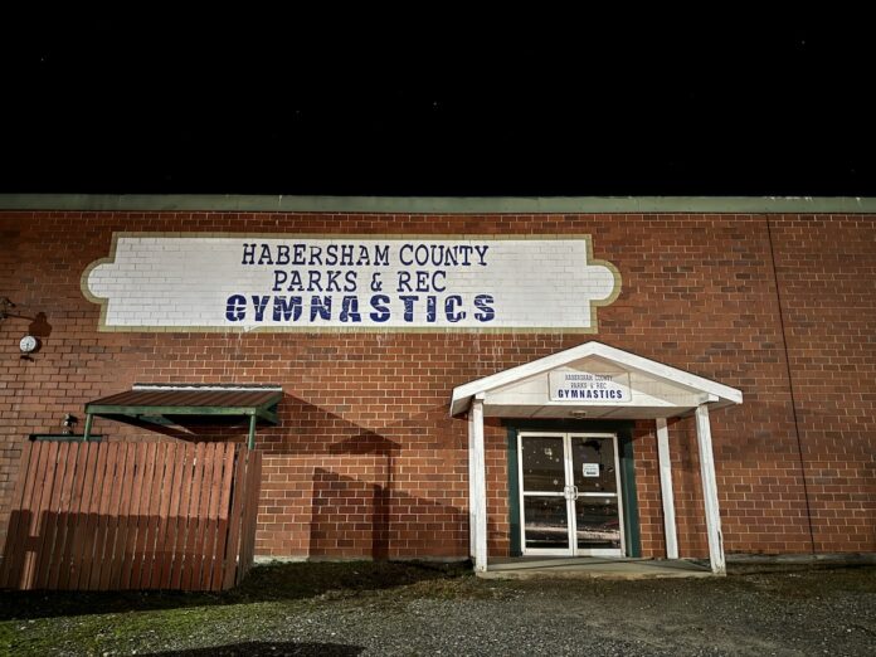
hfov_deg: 71.6
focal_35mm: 24
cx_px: 438
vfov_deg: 56.8
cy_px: 328
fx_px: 607
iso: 1250
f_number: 1.78
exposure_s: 1/5
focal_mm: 6.76
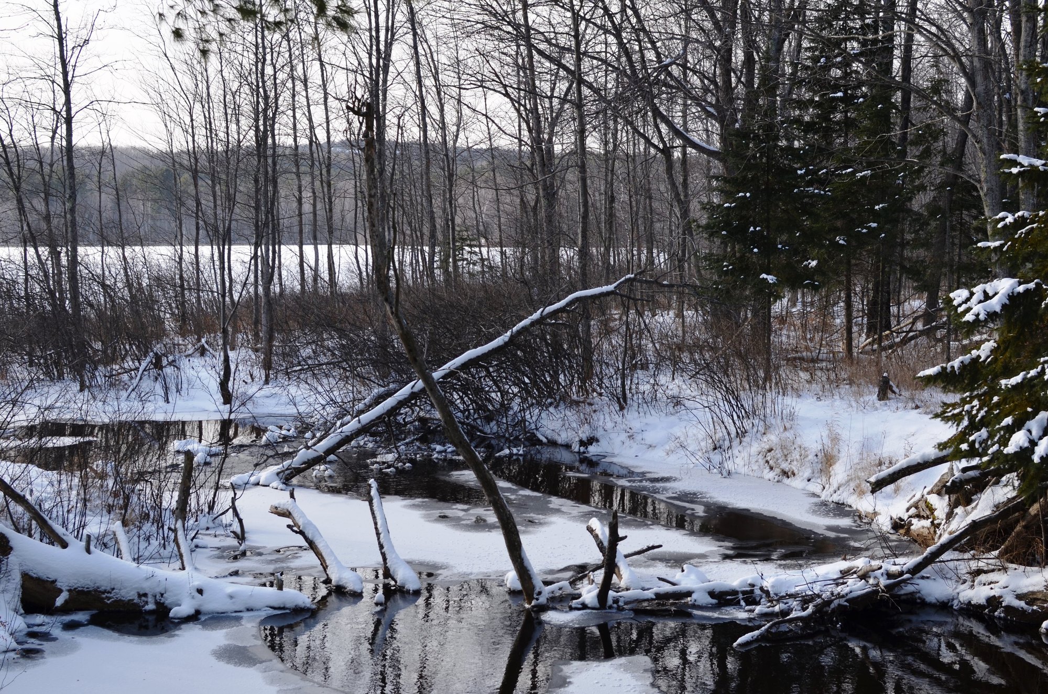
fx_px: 1525
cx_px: 524
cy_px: 347
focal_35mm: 52
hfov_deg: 37.9
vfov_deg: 25.6
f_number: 5.6
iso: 100
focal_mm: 35
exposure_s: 1/250
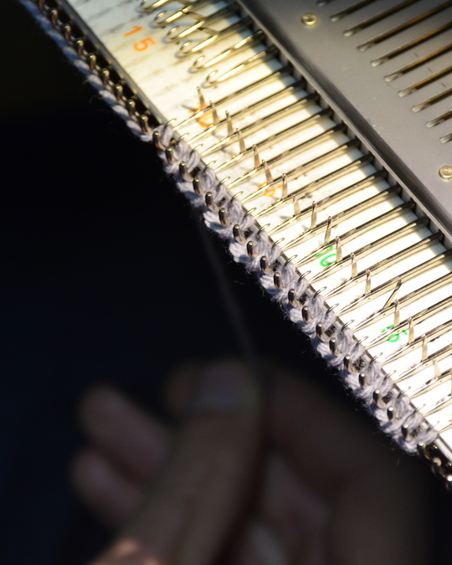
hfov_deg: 3.6
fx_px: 7123
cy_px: 283
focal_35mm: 426
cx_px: 252
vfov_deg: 4.5
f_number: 6.3
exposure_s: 1/80
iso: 800
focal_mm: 200
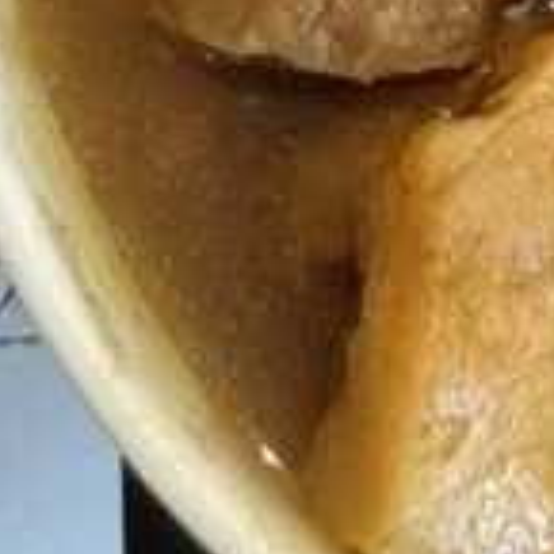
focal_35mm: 422
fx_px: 7641
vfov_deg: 3.9
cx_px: 588
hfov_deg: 4.1
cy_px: -1670
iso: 50
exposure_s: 1/121
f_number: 1.78
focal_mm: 6.76
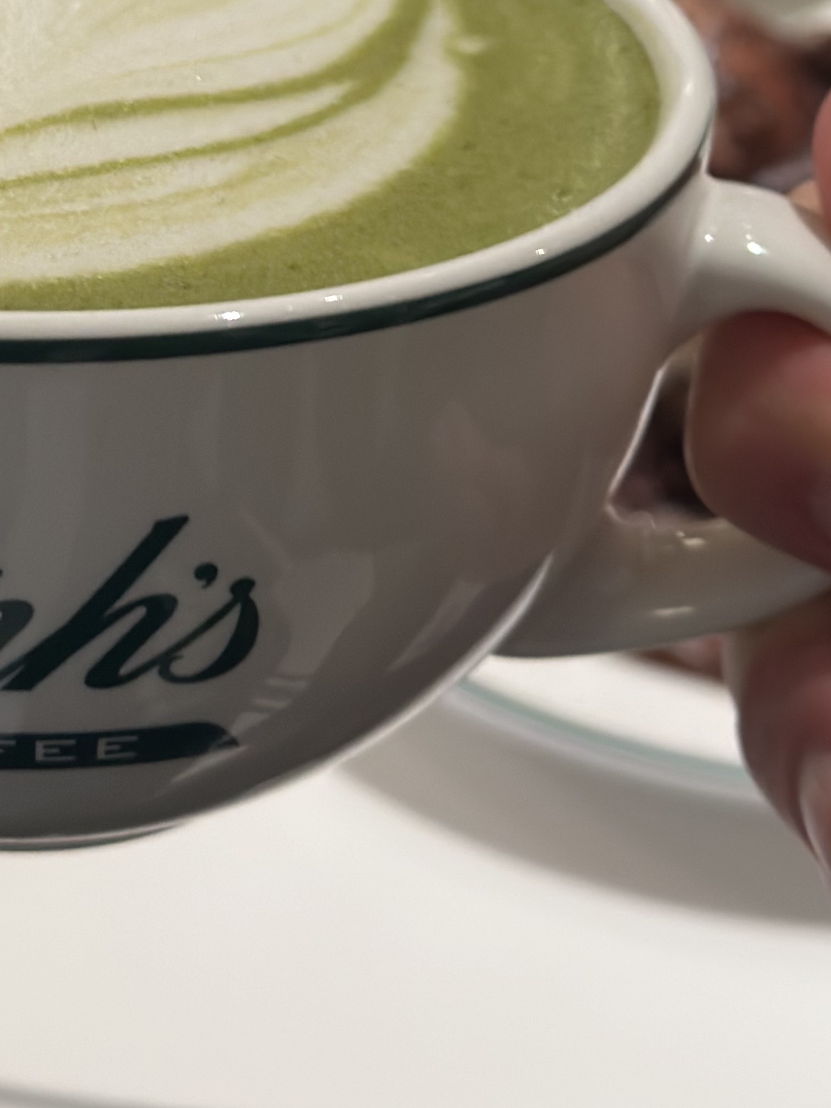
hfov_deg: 13.9
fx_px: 3394
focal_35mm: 106
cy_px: -5
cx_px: 114
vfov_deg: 18.1
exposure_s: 1/50
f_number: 1.78
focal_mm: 6.86
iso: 200
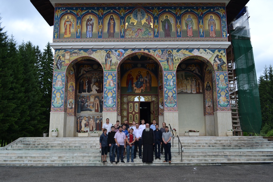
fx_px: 227
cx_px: 136
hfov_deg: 61.9
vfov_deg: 43.6
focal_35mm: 30
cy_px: 91
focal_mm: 20
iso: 100
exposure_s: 1/125
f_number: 5.6
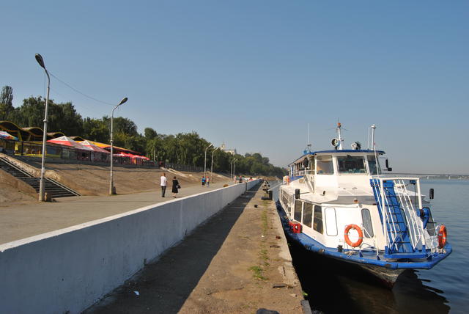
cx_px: 234
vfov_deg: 48.0
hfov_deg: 67.3
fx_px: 352
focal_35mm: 27
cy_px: 157
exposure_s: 1/320
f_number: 9
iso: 100
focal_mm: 18
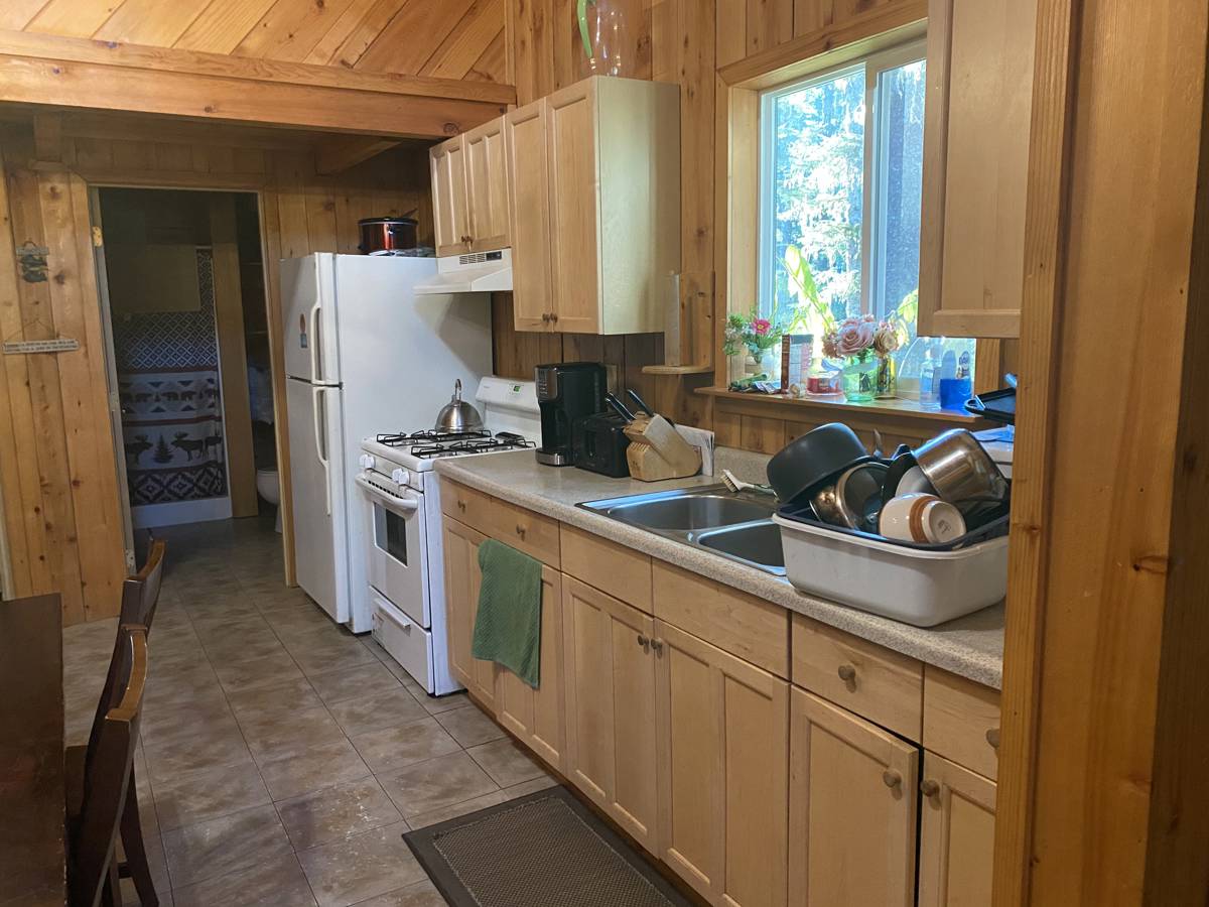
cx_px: 604
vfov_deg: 53.1
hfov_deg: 67.3
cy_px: 454
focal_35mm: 26
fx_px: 908
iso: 500
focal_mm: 4.25
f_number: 1.8
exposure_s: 1/40
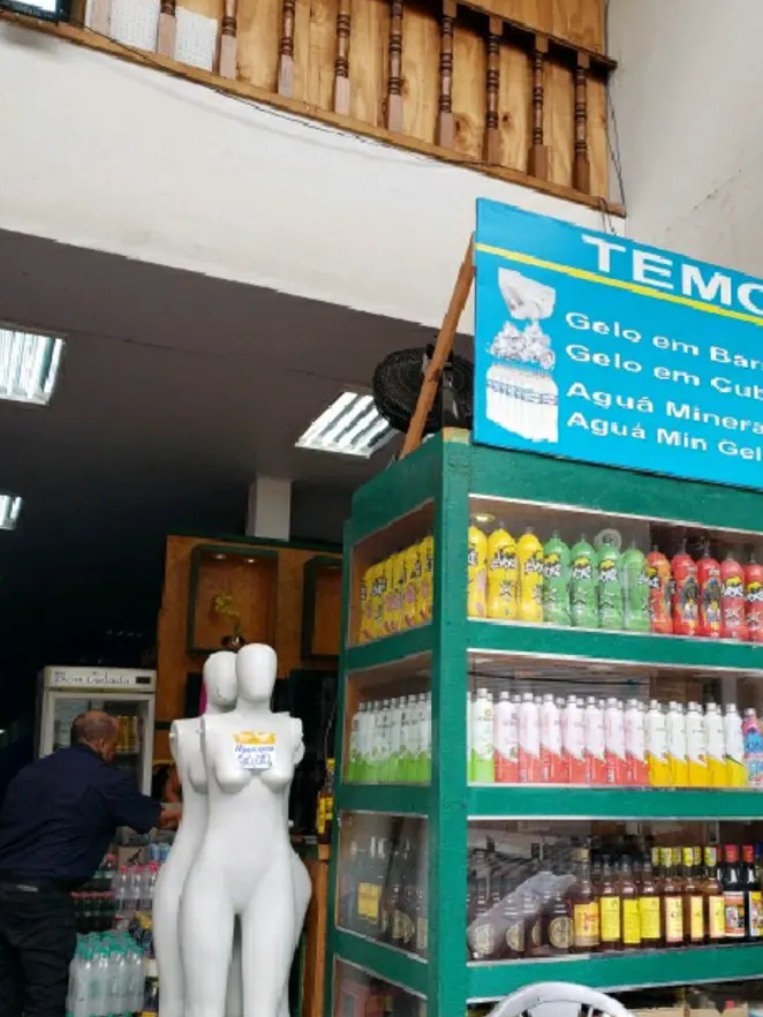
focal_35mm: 34
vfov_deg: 53.6
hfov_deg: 41.5
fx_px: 999
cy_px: 598
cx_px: 471
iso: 50
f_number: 2.4
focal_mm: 4.3
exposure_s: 1/156
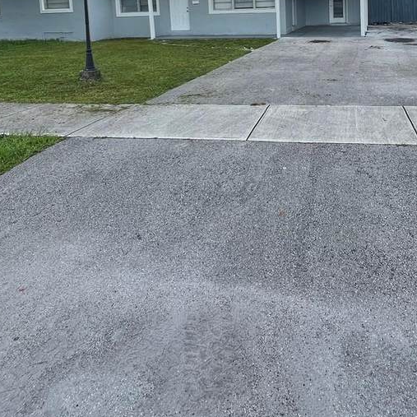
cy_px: 45
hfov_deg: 54.5
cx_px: 279
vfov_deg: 49.8
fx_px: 395
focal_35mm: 29
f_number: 1.8
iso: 32
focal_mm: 1.57
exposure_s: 1/727
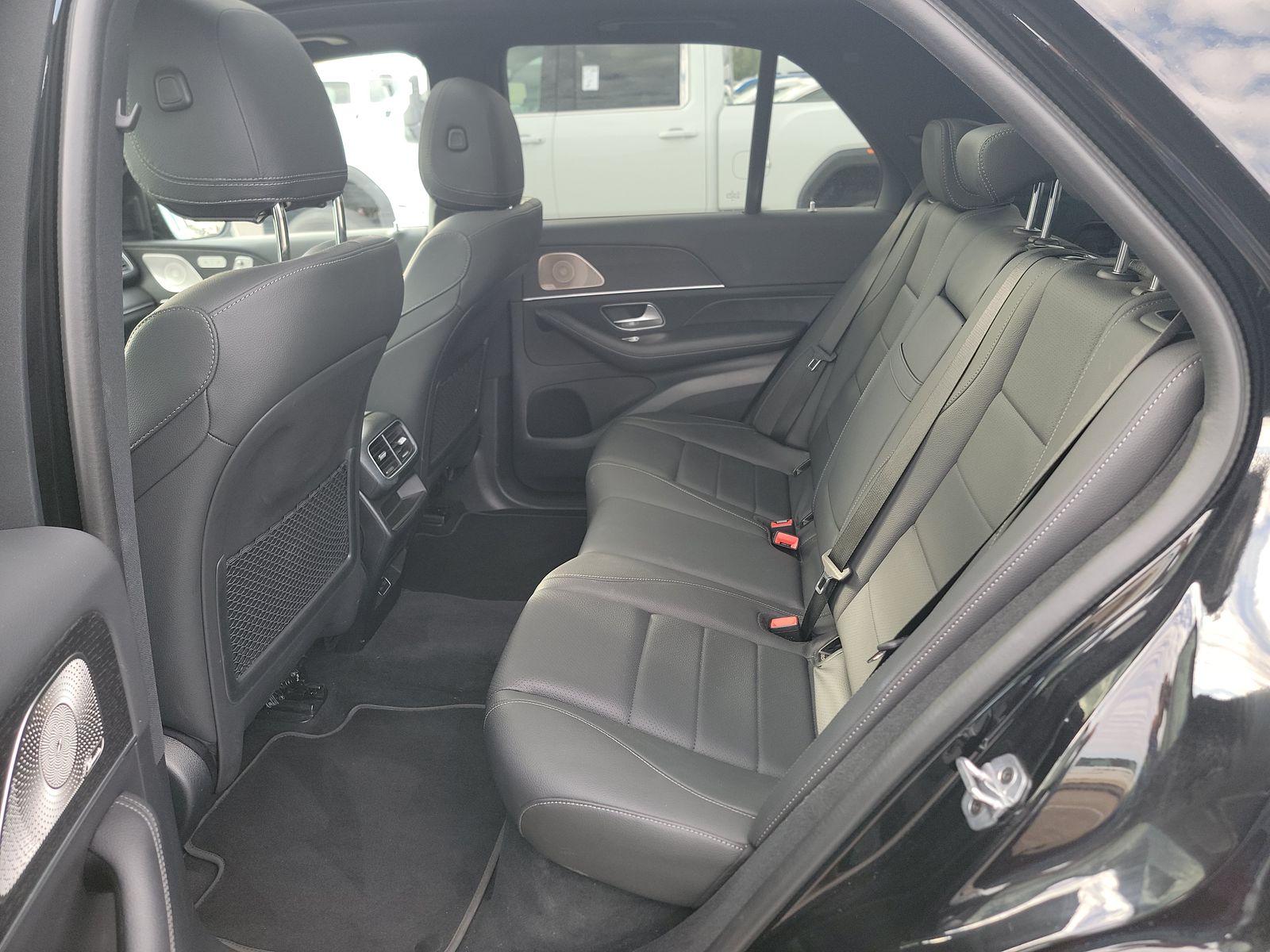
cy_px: 476
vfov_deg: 56.8
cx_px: 635
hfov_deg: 71.6
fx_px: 881
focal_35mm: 24
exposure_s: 1/59
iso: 100
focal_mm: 6.7
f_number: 1.8
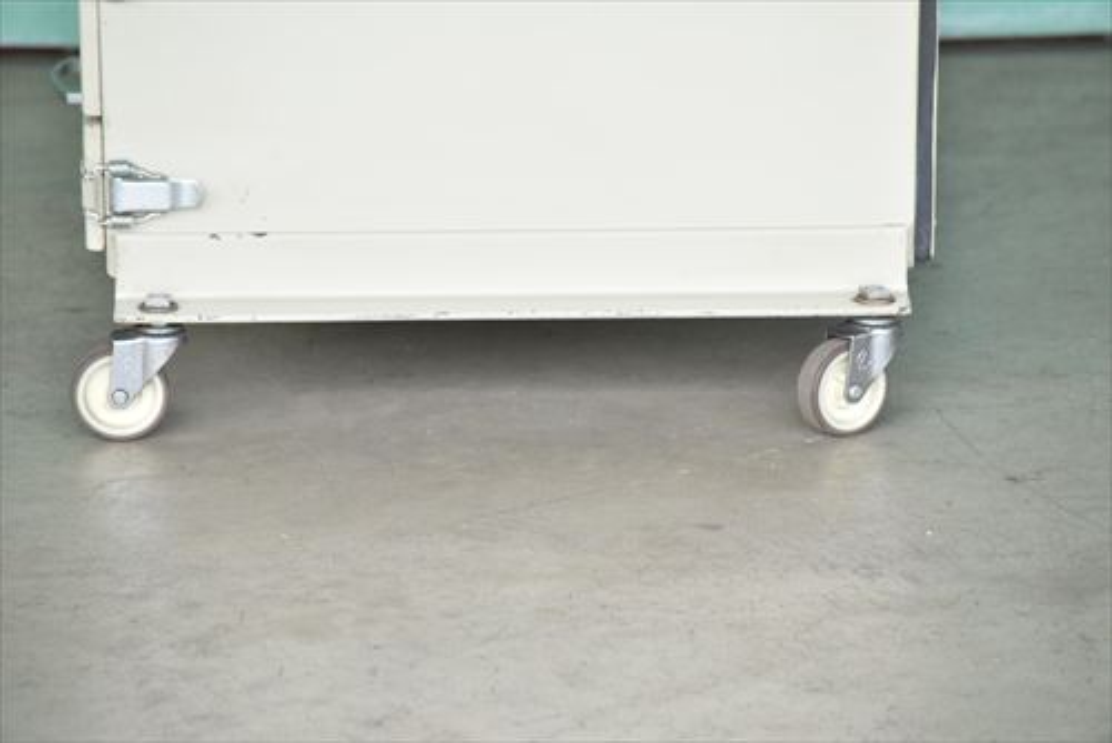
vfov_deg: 5.1
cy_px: 372
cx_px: 556
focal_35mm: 270
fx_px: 8344
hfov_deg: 7.6
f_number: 6.3
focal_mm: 180
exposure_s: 1/1000
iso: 1250
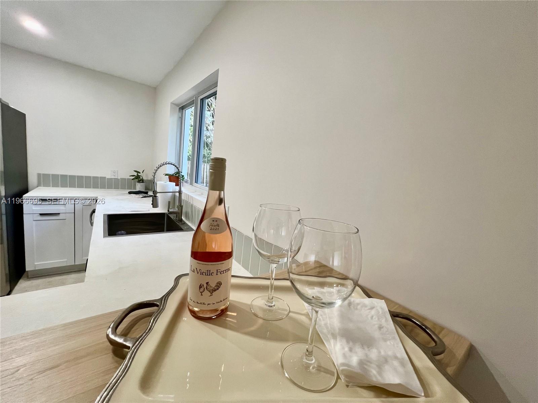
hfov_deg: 106.2
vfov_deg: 89.9
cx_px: 269
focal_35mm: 13
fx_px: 202
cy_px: 202
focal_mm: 1.57
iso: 250
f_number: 1.8
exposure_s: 1/120
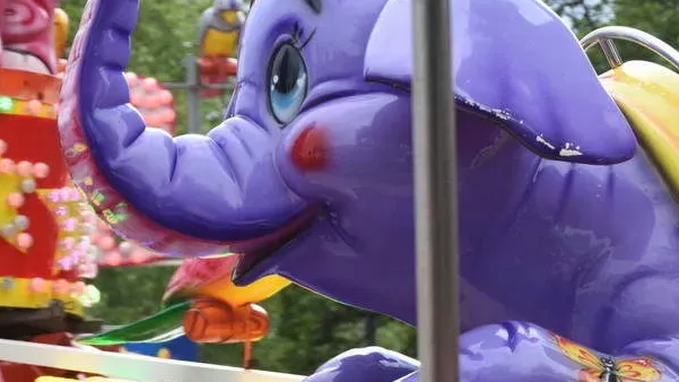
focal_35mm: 221
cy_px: 169
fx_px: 3979
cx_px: 697
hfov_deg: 9.7
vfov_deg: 5.5
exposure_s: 1/320
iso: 500
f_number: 5.3
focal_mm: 66
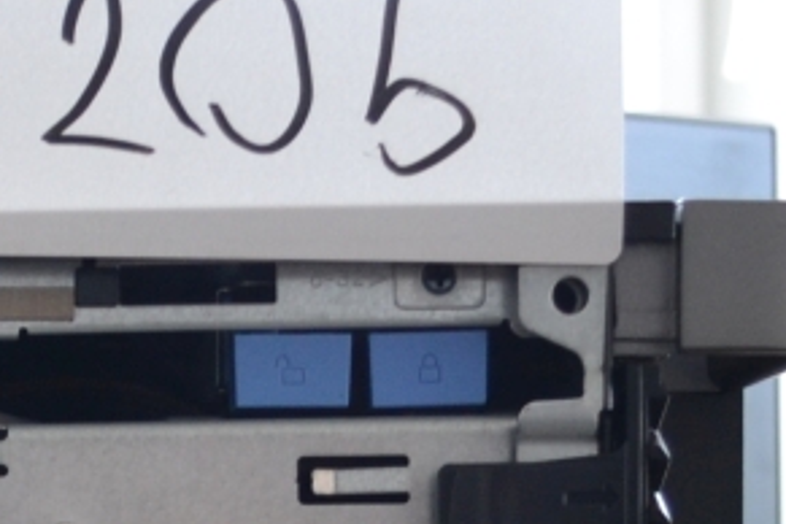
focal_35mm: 165
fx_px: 3602
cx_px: -181
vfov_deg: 7.8
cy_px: 1238
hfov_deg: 12.2
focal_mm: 20
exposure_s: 1/40
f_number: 3.8
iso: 400
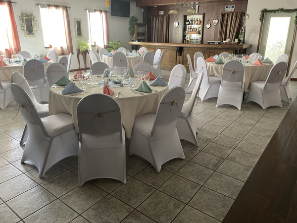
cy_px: 112
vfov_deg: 53.1
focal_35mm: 26
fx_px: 223
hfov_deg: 67.3
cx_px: 148
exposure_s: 1/60
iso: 250
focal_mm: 4.2
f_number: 1.6
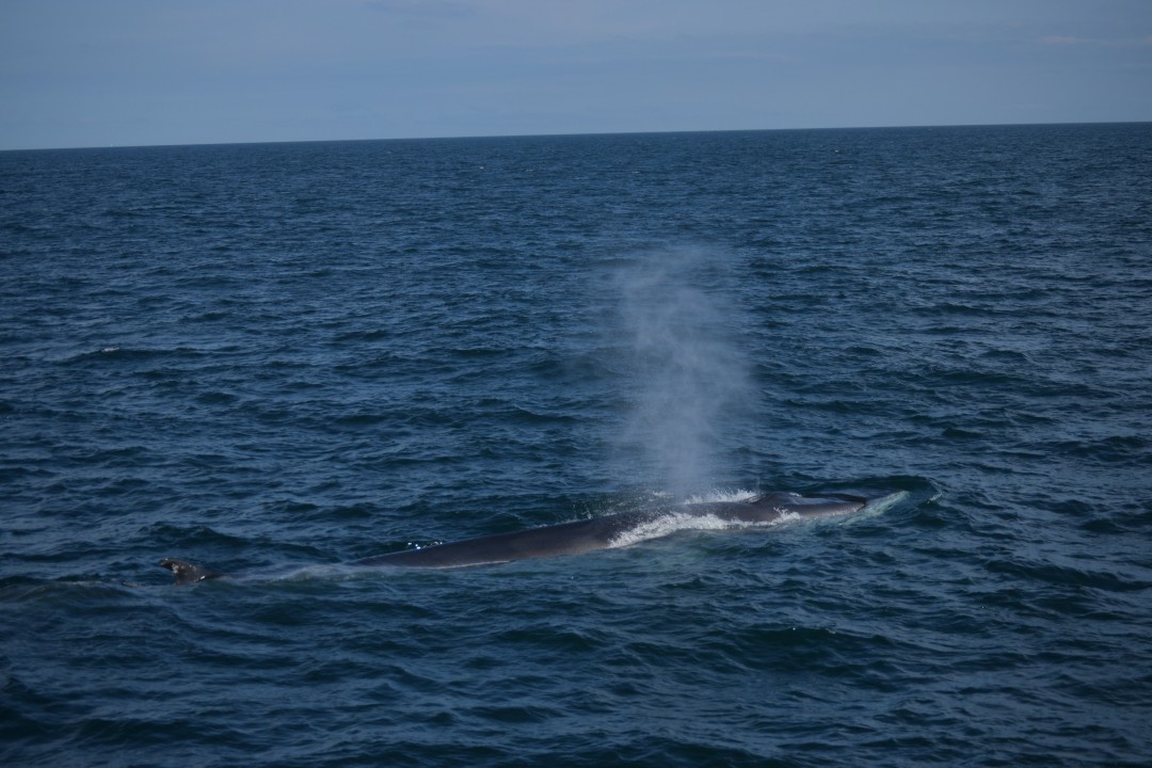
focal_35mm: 82
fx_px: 2640
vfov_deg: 16.6
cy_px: 384
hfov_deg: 24.6
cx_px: 576
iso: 200
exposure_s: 1/4000
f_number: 4
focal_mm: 55
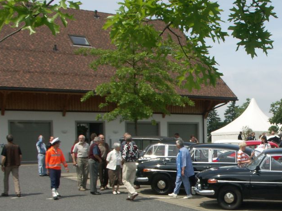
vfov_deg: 22.7
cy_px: 191
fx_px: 513
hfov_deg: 29.8
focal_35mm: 63
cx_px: 236
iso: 64
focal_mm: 7.78
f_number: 7.1
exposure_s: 1/400
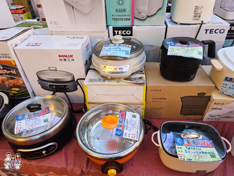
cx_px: 117
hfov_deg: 73.9
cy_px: 88
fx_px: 155
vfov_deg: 58.9
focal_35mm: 23
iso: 250
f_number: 1.7
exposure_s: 1/38.5
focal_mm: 6.3
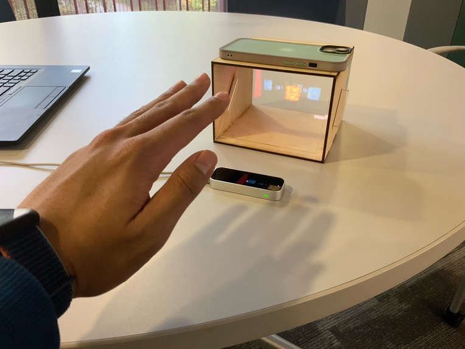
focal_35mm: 29
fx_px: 390
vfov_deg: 48.2
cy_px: 174
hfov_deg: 61.7
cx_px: 232
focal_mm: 3
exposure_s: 1/60
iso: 160
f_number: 1.8
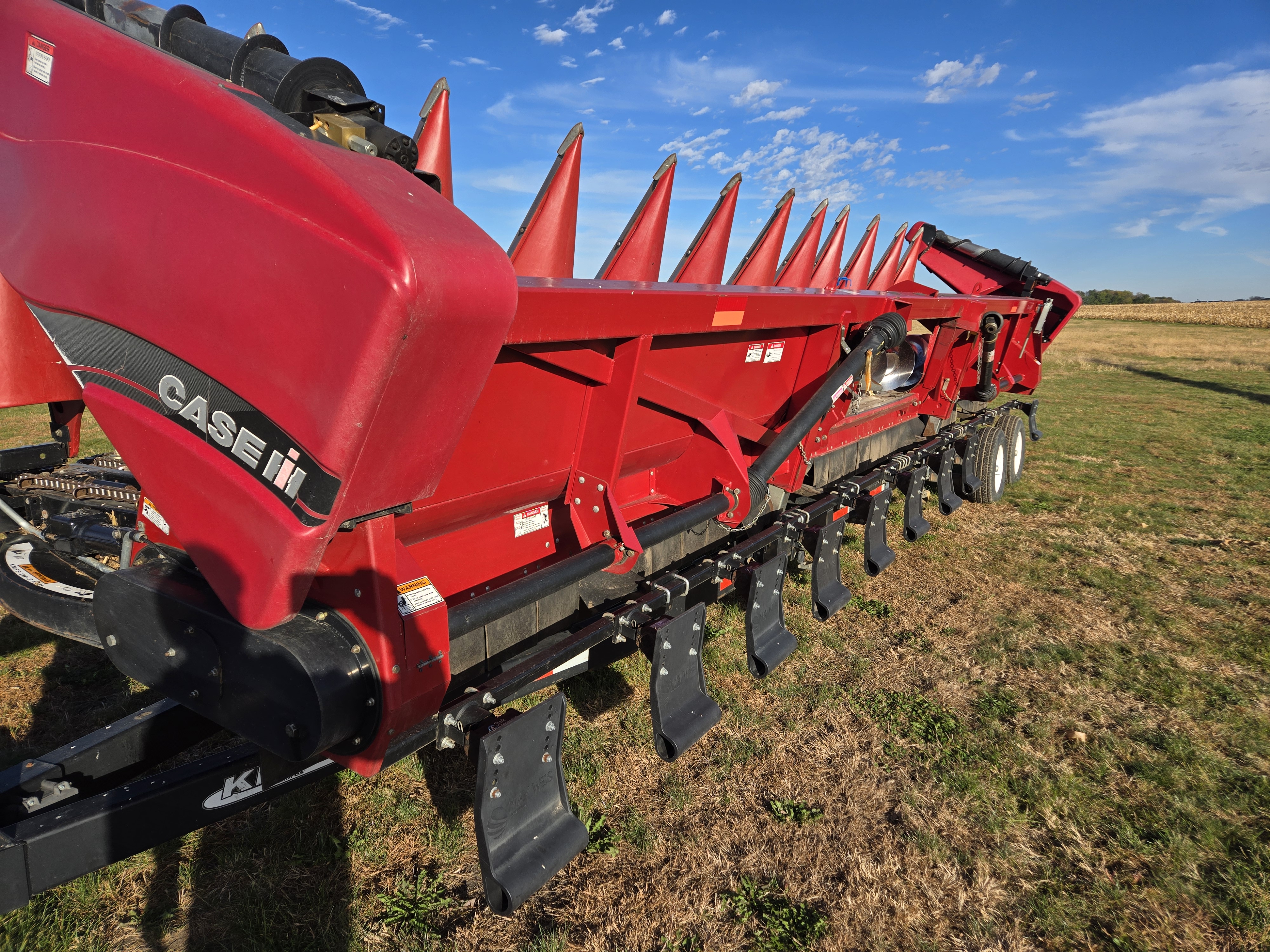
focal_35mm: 23
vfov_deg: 58.9
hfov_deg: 73.9
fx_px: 844
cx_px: 635
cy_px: 476
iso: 25
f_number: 1.8
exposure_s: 1/2038
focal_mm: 5.4
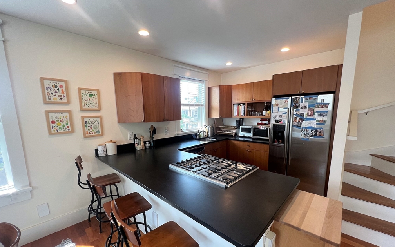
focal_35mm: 14
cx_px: 195
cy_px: 136
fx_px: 151
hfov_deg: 105.3
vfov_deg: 78.4
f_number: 1.8
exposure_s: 1/120
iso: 125
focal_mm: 1.57
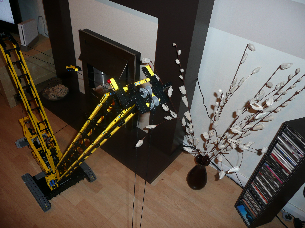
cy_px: 114
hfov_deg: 63.4
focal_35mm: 28
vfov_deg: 49.7
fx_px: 247
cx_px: 152
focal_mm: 4.6
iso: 100
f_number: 3.3
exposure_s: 1/30
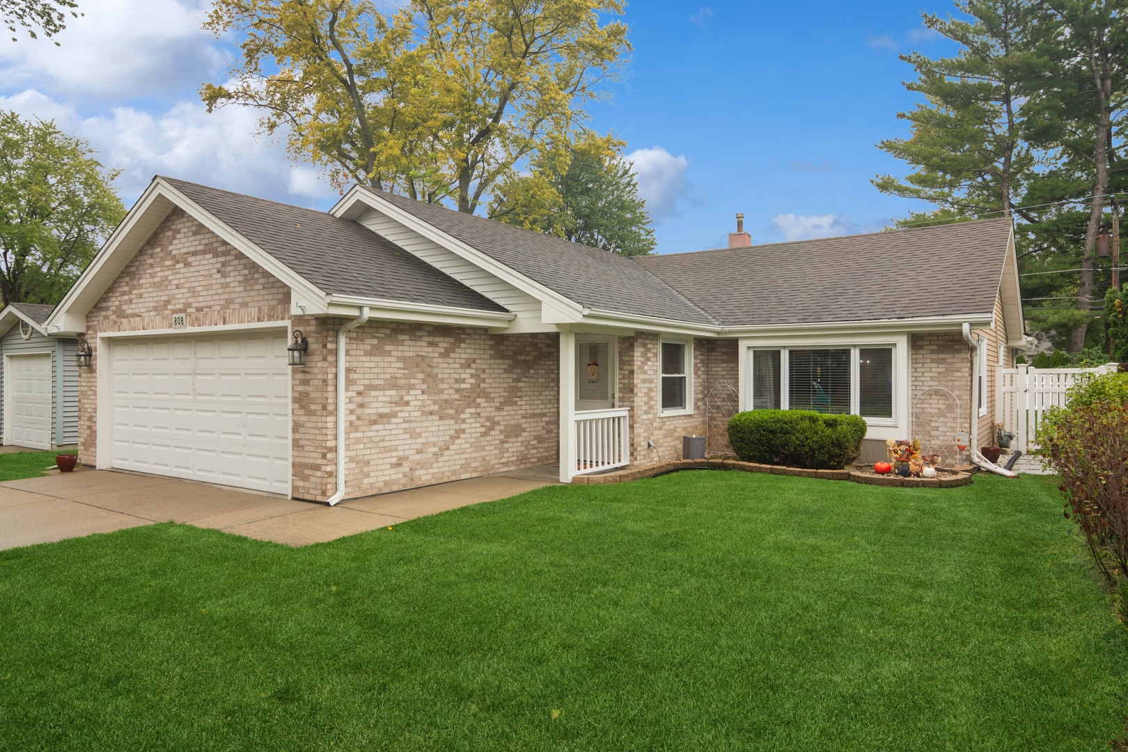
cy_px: 376
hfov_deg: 77.3
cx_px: 564
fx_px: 705
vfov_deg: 56.1
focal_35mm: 22
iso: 200
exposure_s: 1/100
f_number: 8
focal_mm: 15
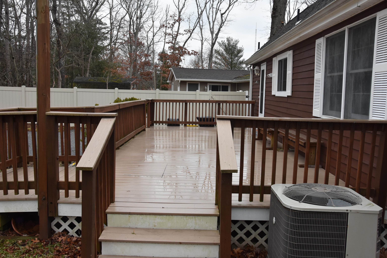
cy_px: 129
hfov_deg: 57.2
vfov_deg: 40.0
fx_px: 355
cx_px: 194
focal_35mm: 33
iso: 800
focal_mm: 22
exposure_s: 1/400
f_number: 8
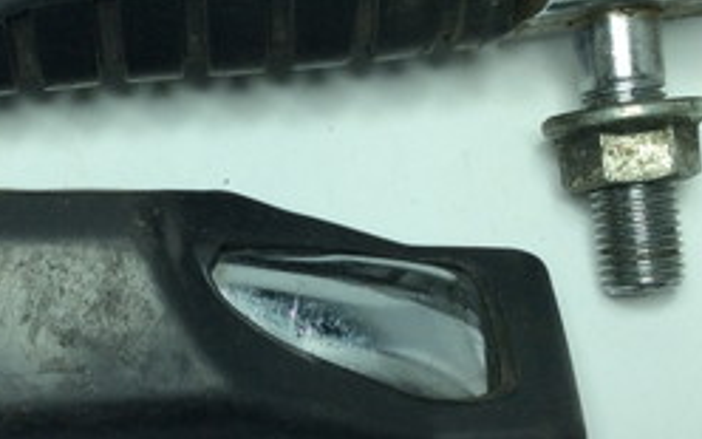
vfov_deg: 15.9
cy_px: 258
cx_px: 150
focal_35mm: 82
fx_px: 1569
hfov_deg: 24.8
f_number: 2.4
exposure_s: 1/374
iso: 32
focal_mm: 3.3
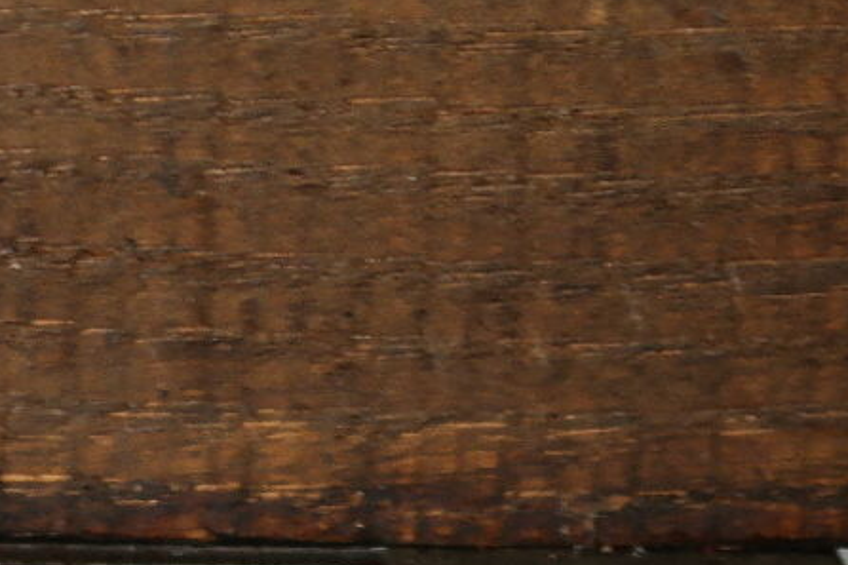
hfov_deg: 10.8
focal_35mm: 190
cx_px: 137
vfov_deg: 7.1
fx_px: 4474
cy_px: 831
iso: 800
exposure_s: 1/30
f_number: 6.3
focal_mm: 32
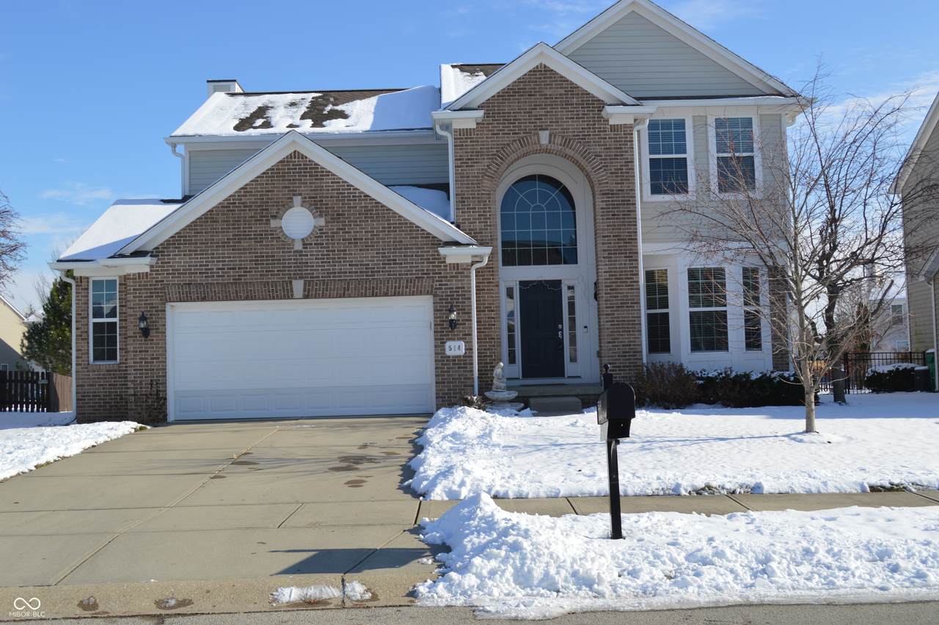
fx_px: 1016
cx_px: 470
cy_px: 312
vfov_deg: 34.1
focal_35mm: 39
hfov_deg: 49.6
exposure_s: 1/250
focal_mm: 26
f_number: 8
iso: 100
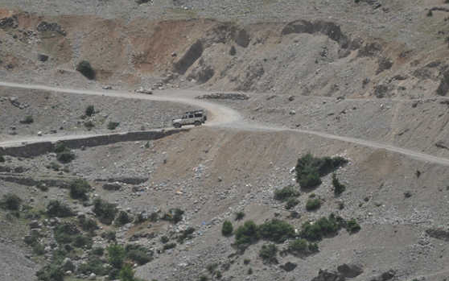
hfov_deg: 4.0
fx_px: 6426
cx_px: 192
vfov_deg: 2.5
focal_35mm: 525
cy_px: 119
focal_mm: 300
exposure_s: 1/1250
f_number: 5.6
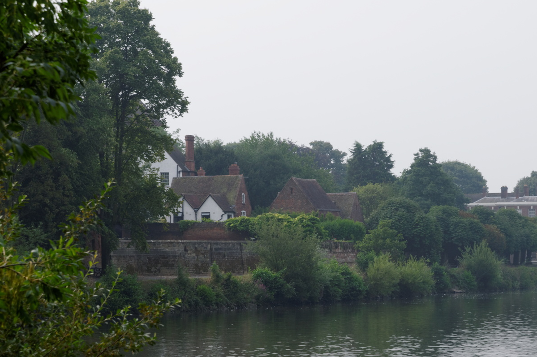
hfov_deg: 13.4
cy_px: 215
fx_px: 2289
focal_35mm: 154
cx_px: 283
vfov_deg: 8.9
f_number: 11
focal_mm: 85
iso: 200
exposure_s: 1/125
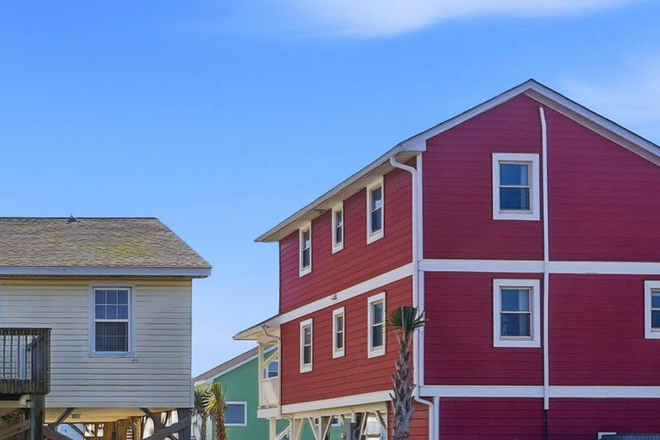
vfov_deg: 22.6
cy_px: 468
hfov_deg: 31.4
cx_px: -54
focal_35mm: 57
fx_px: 1045
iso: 160
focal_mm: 18
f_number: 9
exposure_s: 1/6400
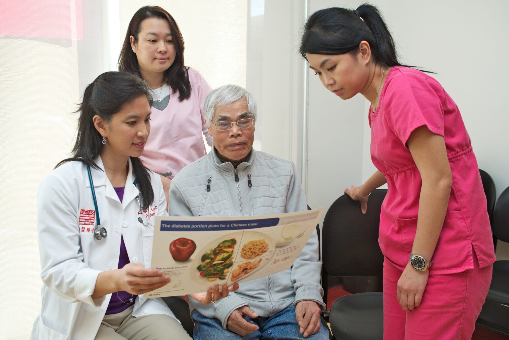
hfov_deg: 50.7
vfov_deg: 35.1
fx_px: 537
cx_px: 254
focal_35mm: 38
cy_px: 170
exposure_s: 1/200
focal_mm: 38
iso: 500
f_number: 5
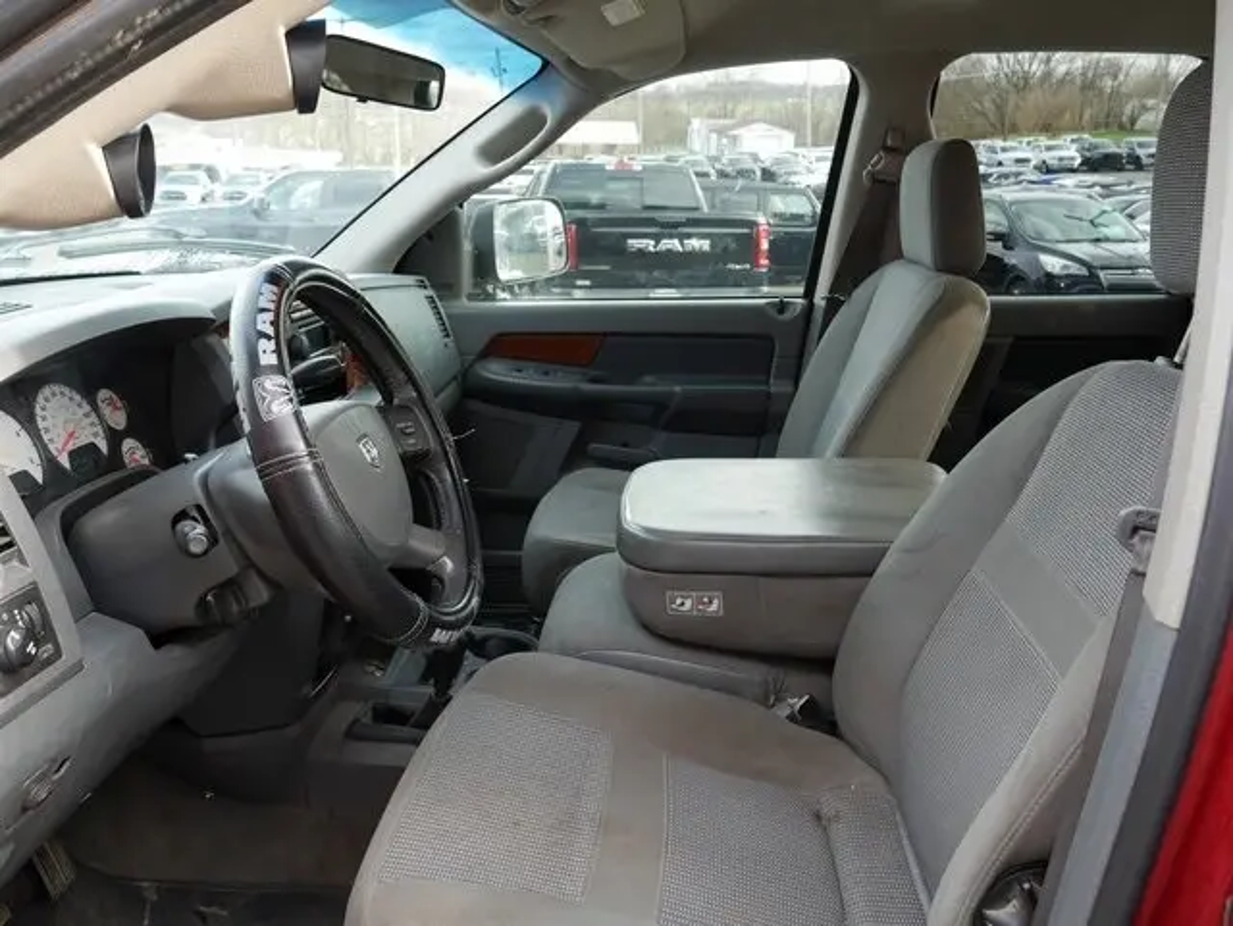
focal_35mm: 28
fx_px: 998
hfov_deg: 63.4
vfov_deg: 49.8
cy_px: 463
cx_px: 616
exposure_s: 1/60
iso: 250
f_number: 5
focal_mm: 14
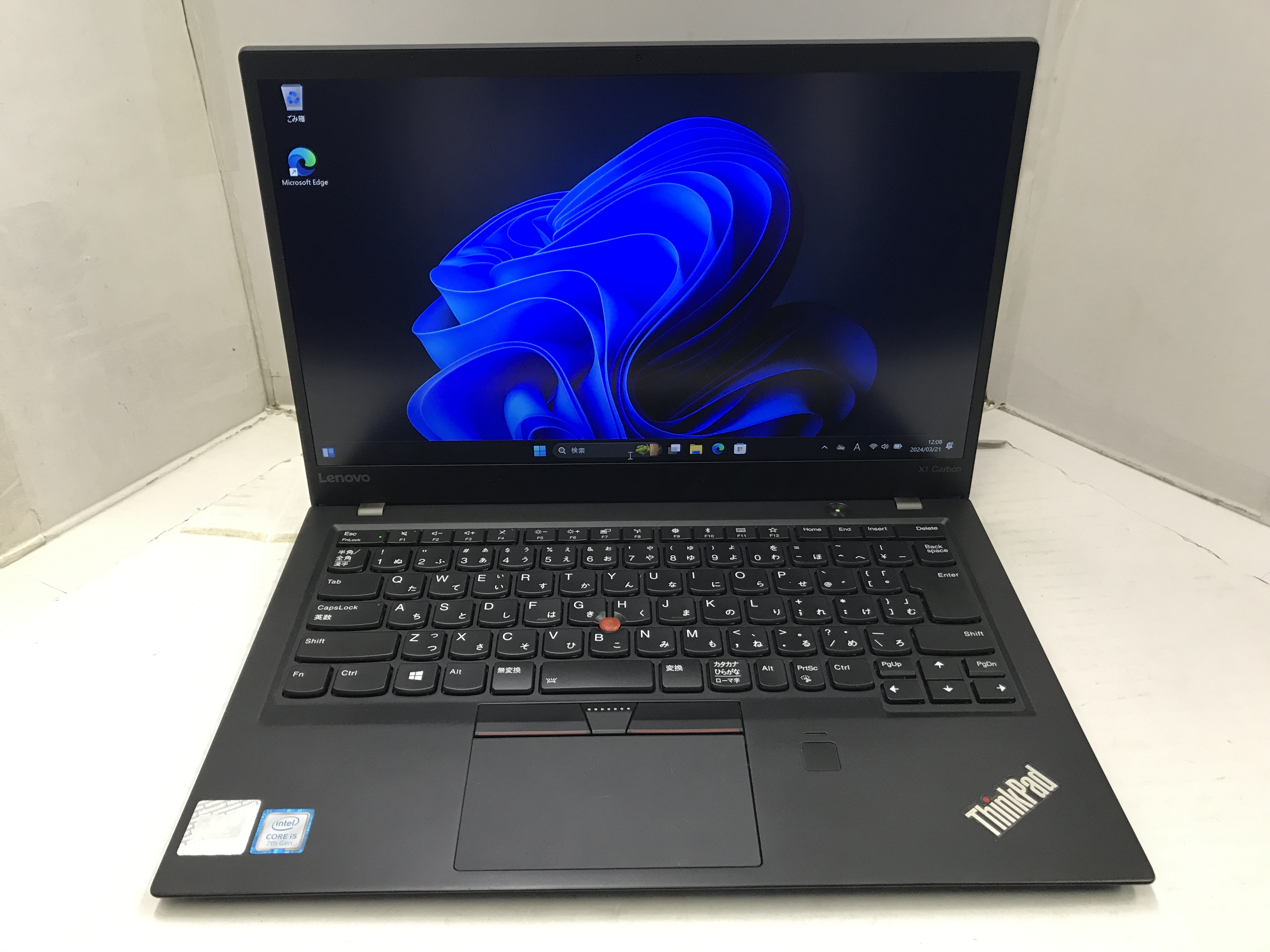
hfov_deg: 63.4
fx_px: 1027
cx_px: 635
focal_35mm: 28
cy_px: 476
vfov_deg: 49.7
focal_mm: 3.99
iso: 40
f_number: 1.8
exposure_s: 1/17
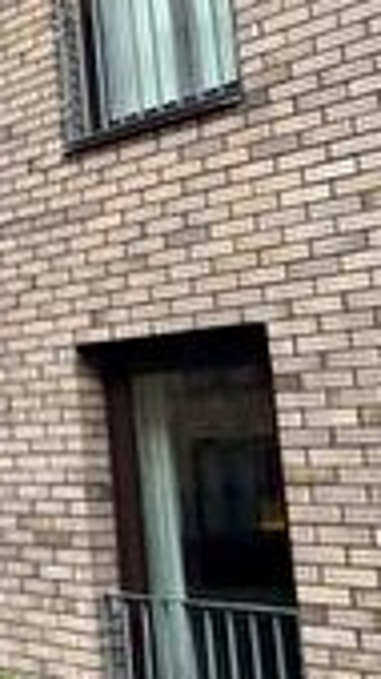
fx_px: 1132
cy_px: 219
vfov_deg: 33.0
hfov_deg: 16.7
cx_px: -249
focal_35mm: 63
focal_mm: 2.22
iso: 320
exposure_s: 1/63
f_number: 2.2
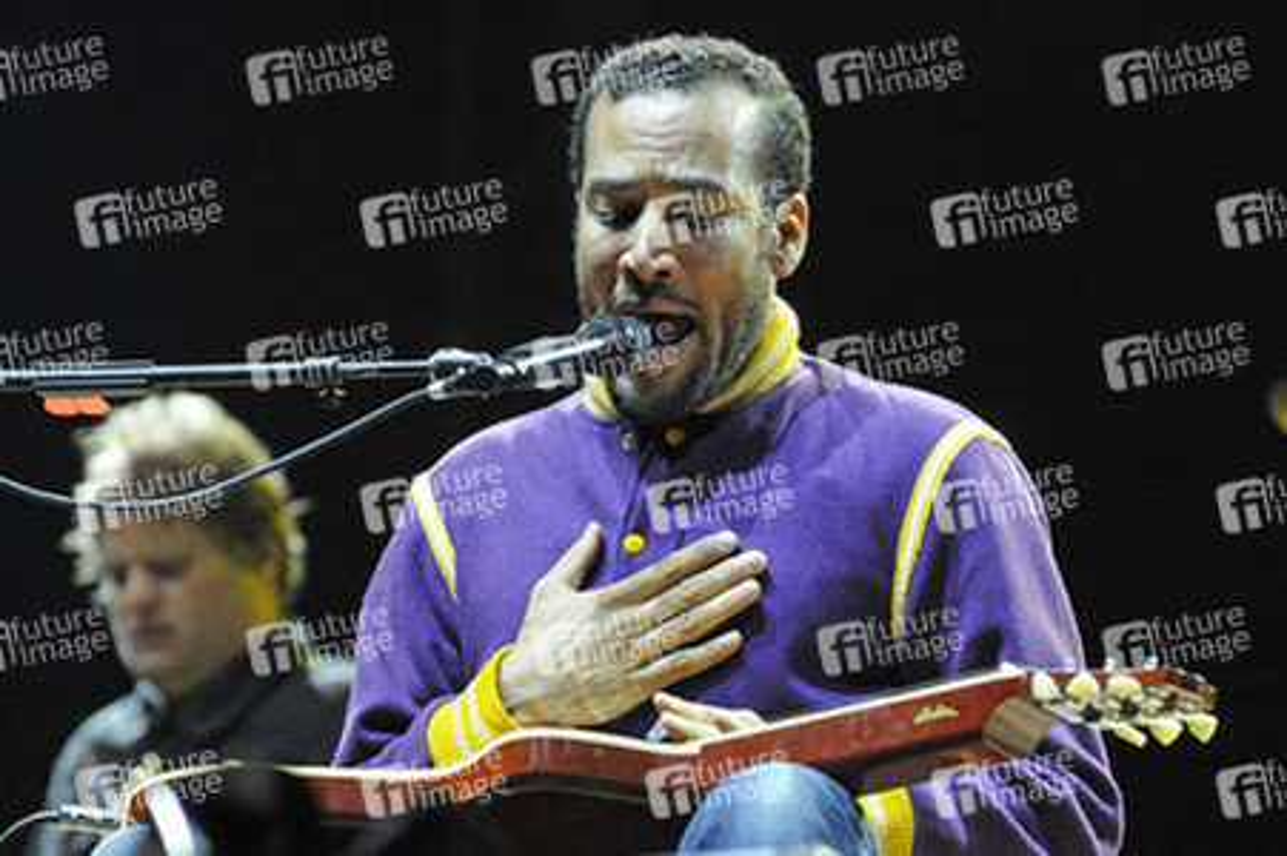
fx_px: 9377
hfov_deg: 7.9
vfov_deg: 5.2
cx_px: 644
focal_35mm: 262
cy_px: 428
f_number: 4.5
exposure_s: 1/250
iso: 2500
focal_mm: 175
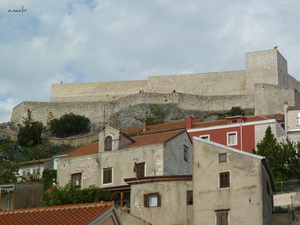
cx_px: 150
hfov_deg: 17.4
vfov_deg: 13.1
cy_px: 112
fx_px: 979
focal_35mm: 113
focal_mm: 20.1
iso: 80
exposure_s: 1/400
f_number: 5.6
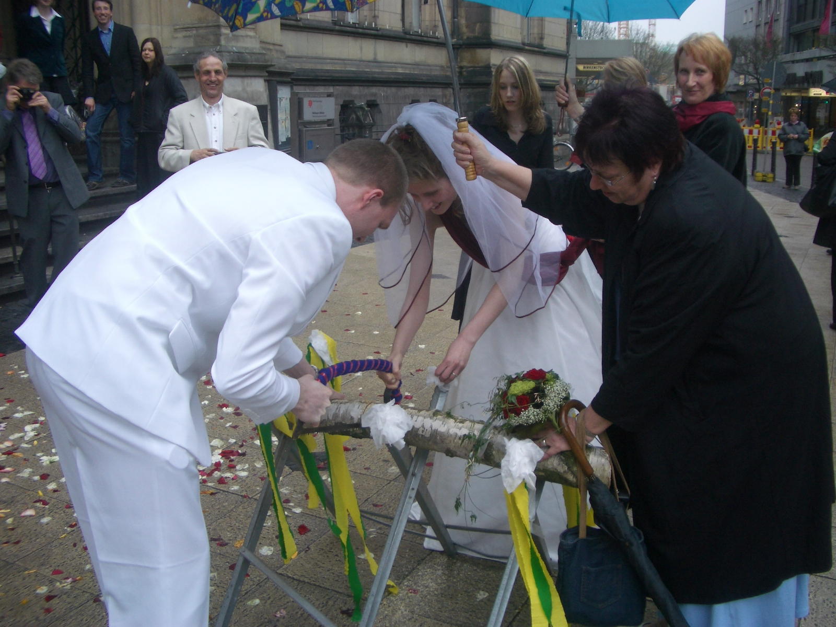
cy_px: 314
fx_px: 845
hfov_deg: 52.6
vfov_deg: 40.7
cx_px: 418
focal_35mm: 35
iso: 50
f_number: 2.6
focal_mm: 5.8
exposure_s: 1/160
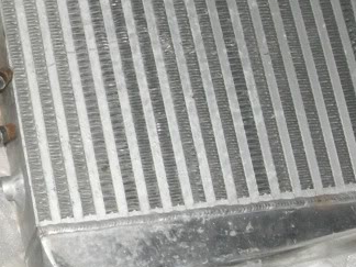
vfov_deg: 12.3
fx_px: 1234
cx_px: -196
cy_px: 141
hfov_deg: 15.1
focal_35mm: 120
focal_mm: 6.3
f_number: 3.1
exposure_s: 1/60
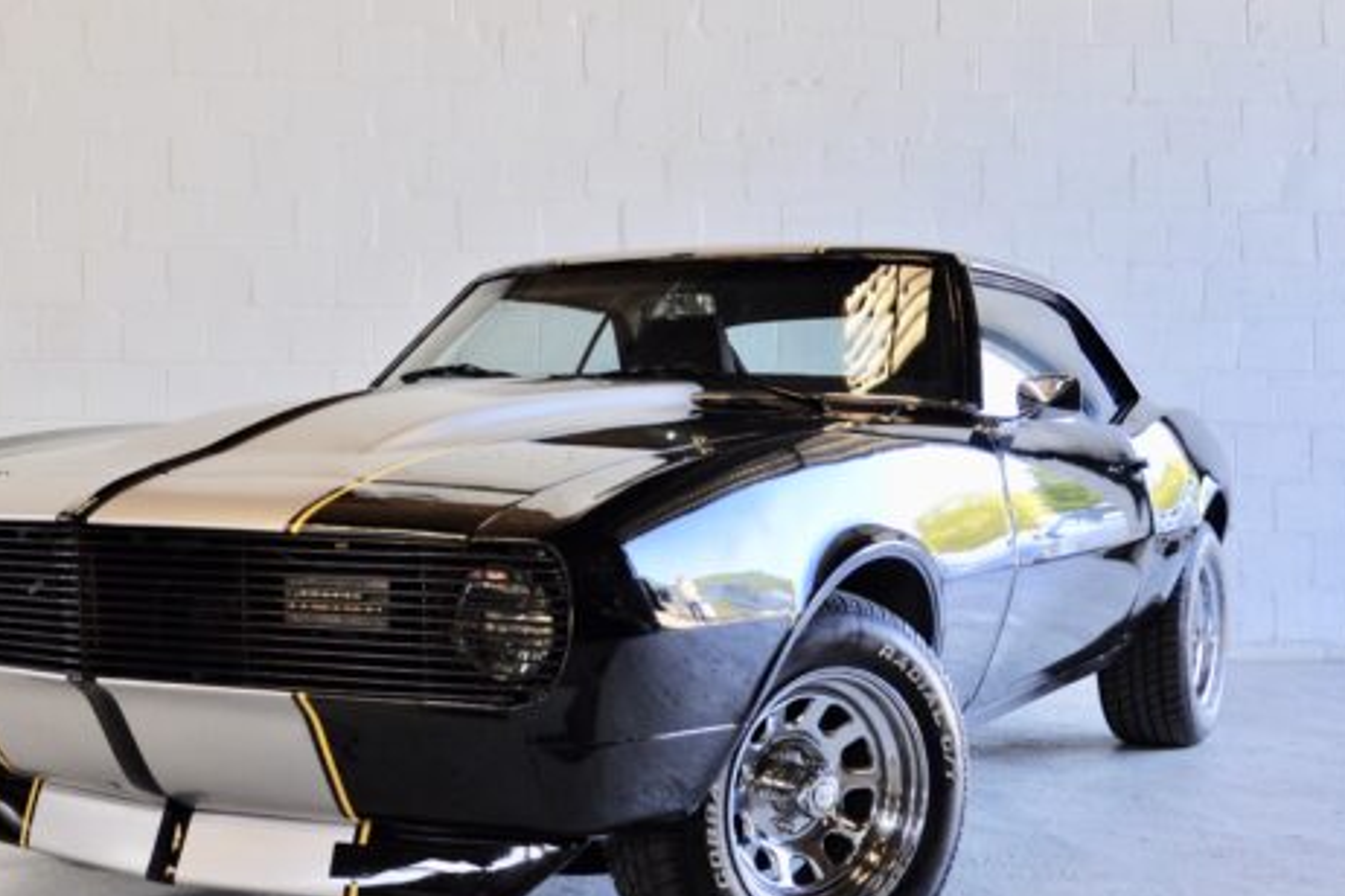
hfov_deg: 40.3
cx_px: 486
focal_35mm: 49
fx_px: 1817
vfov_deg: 27.7
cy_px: 483
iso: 450
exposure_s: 1/60
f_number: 4
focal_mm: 25
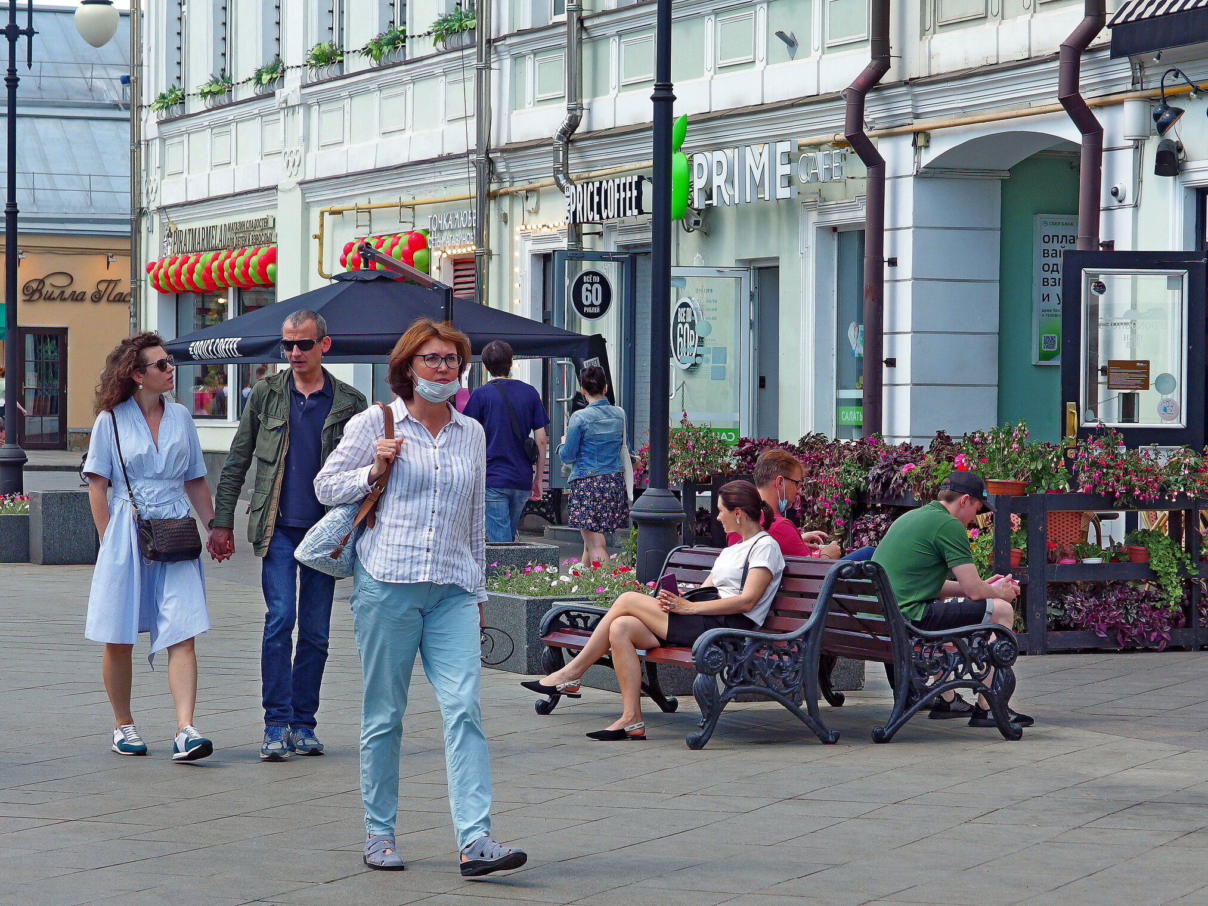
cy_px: 453
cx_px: 604
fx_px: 3909
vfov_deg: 13.2
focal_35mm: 112
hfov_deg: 17.6
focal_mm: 24
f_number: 4
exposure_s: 1/500
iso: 200
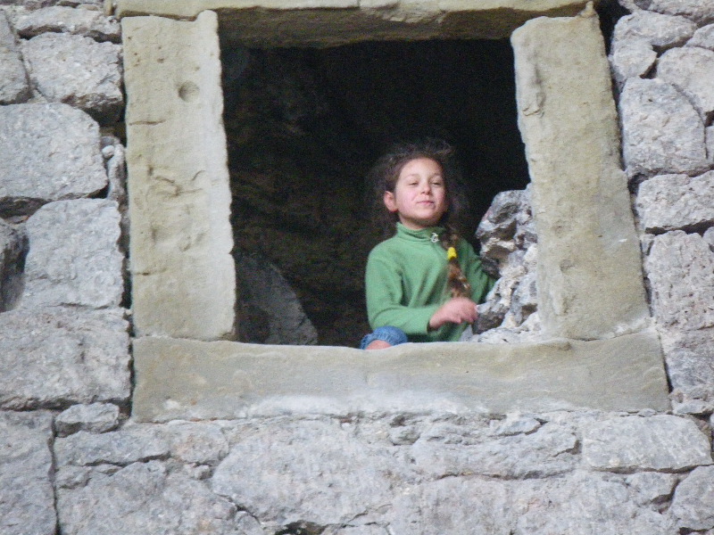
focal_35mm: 140
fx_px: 2888
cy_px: 268
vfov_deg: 10.6
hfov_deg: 14.1
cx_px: 357
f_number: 5.5
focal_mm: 25
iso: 800
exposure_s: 1/50
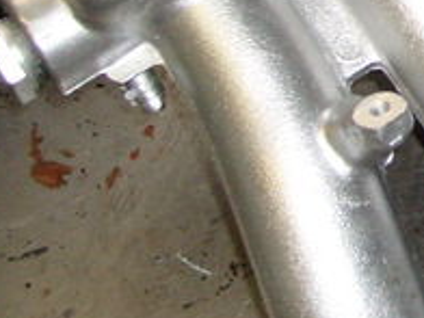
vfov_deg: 12.6
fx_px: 1396
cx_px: 630
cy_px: -82
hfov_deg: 15.9
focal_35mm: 114
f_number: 2.8
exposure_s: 1/45
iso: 100
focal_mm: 5.8
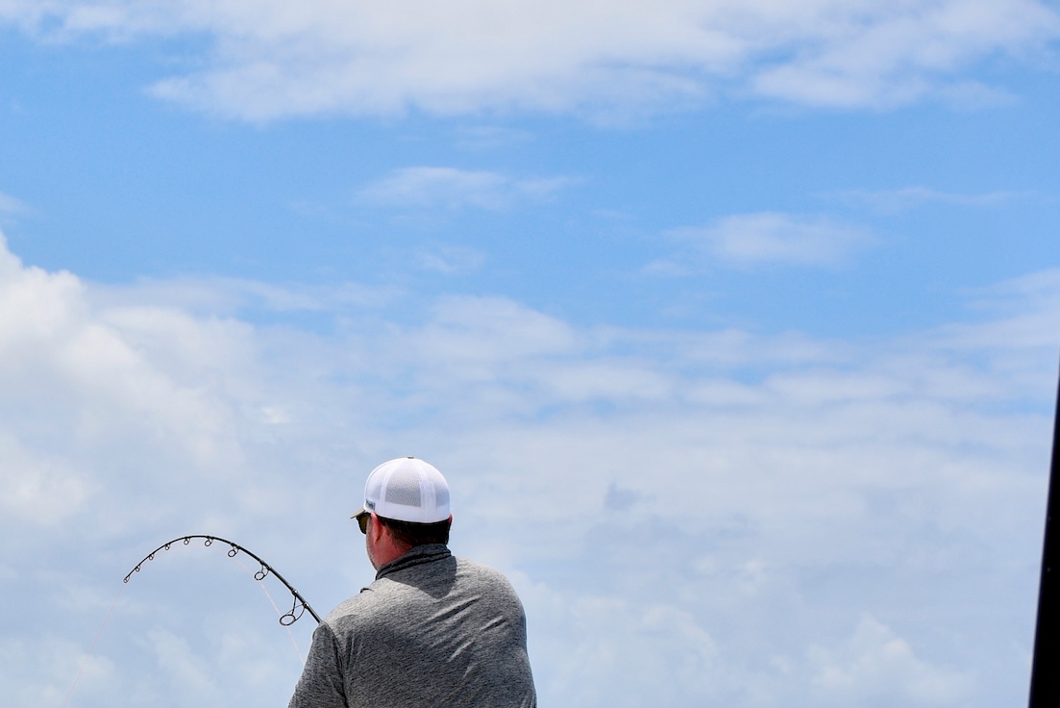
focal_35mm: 87
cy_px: 557
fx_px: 2562
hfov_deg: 22.8
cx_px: 106
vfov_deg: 15.6
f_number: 8
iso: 125
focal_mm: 32
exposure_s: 1/640
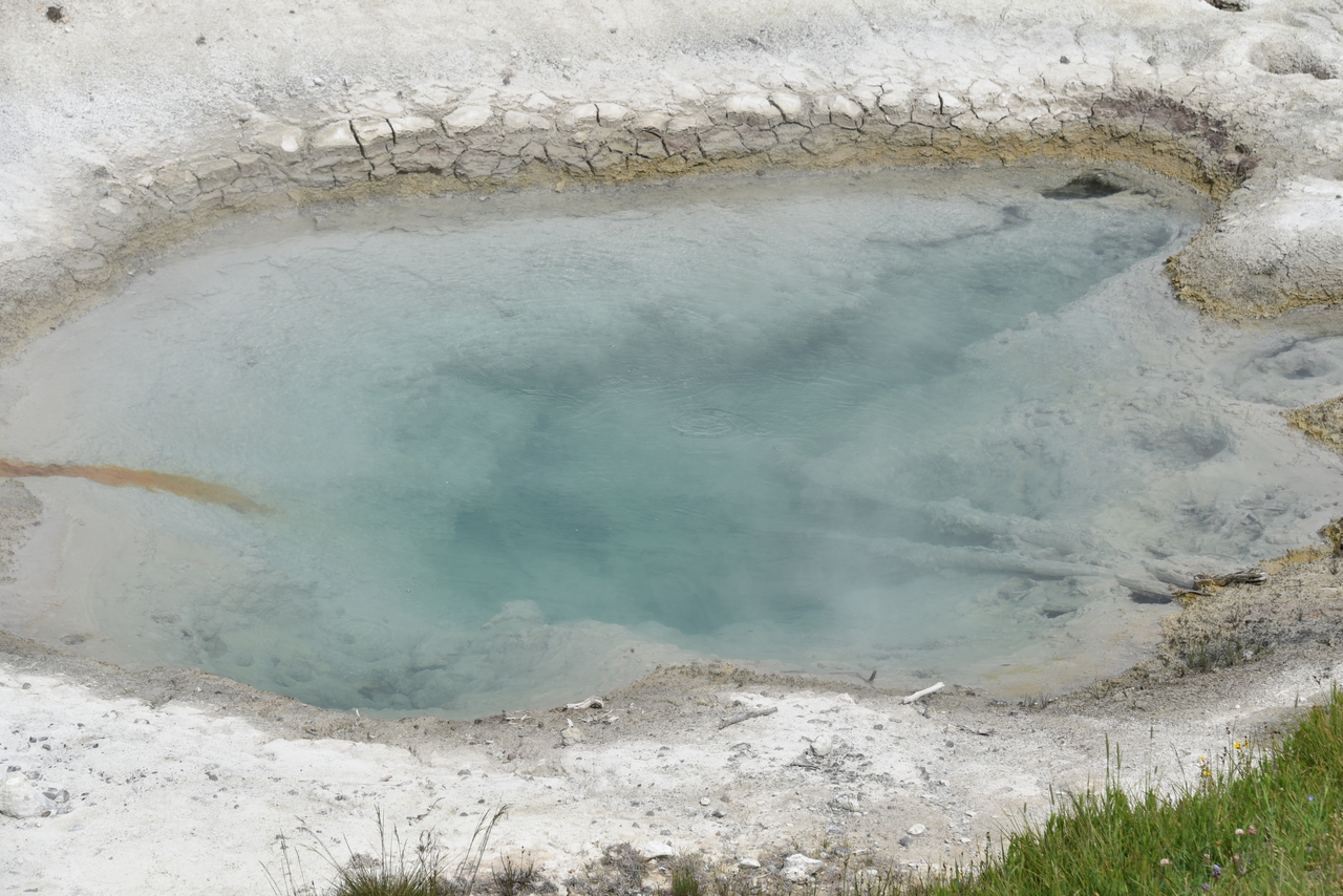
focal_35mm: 112
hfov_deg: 18.3
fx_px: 4179
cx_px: 672
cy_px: 448
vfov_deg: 12.2
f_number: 9
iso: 100
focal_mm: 112
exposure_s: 1/320
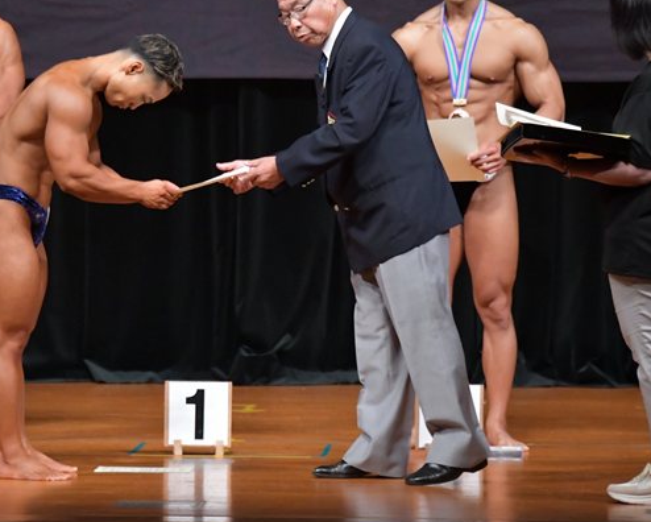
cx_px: 215
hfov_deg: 5.2
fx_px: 7231
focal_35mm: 375
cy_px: 204
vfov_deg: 4.1
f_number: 5.6
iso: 5000
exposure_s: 1/400
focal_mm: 170
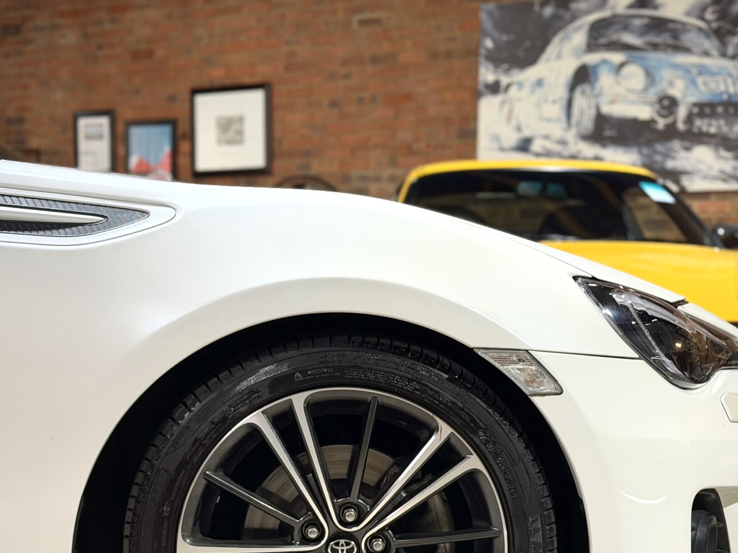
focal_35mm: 75
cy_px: 391
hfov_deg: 26.0
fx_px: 1599
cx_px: 364
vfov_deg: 19.5
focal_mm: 6.76
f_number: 1.78
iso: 200
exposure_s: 1/50
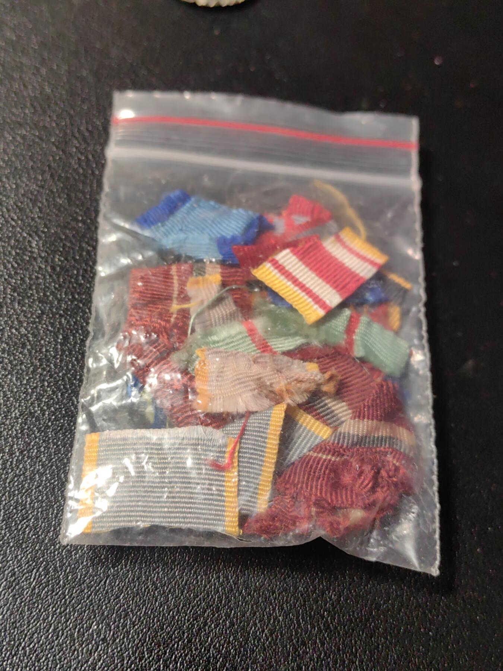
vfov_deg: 50.1
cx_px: 252
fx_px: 717
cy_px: 336
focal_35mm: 37
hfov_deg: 38.7
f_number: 2
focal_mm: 5.75
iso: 80
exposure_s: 1/86.2
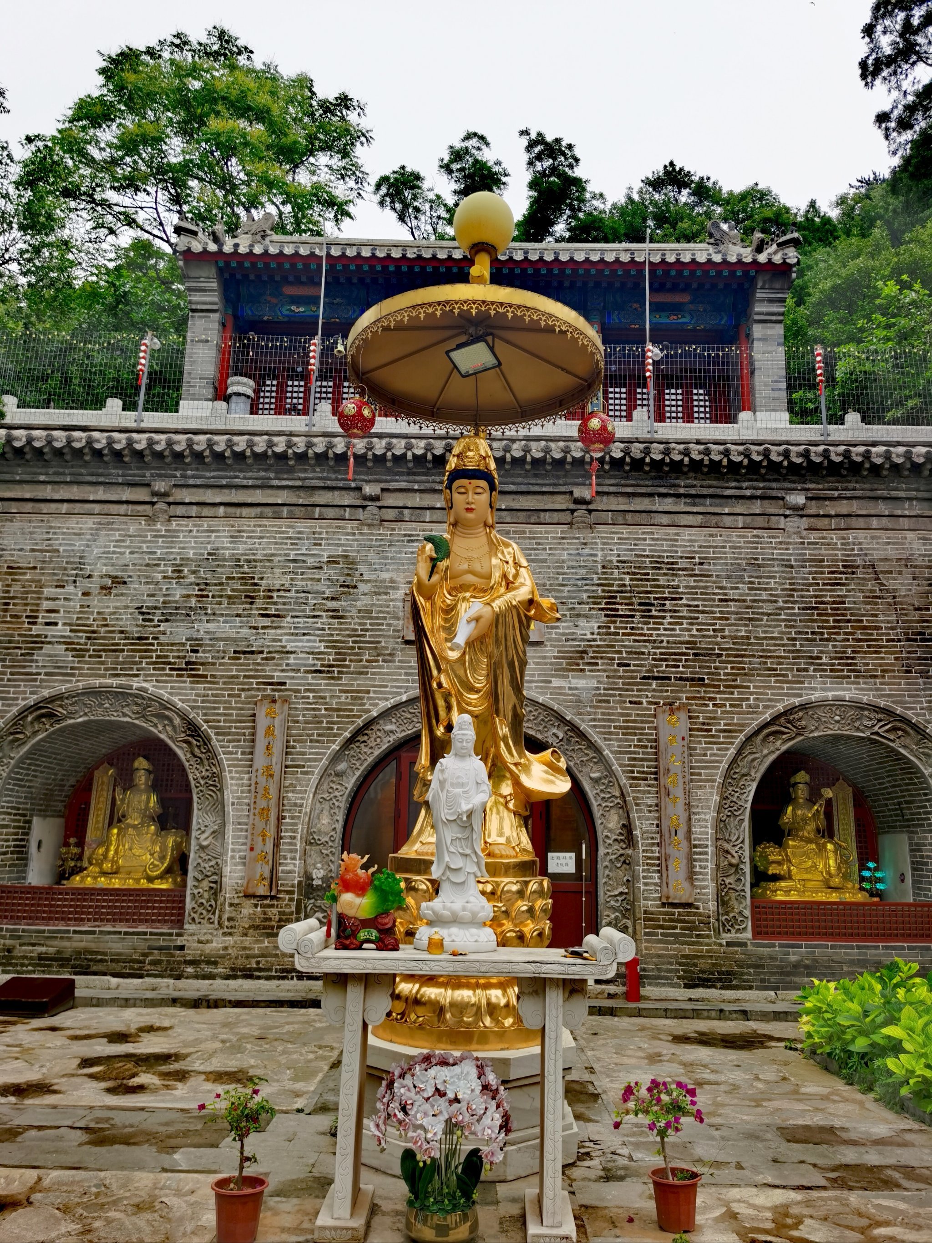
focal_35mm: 27
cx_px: 466
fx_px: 969
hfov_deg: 51.4
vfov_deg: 65.3
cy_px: 622
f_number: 1.6
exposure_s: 1/1250
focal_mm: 5.56
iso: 50
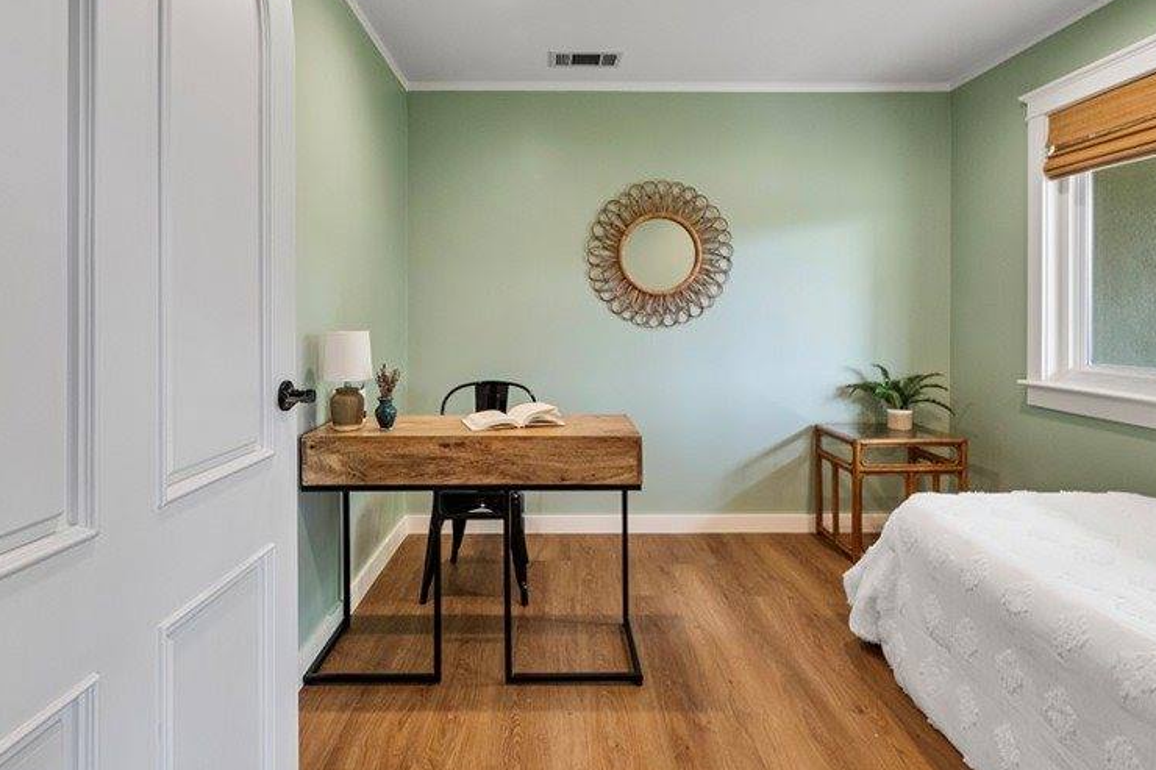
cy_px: 316
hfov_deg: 89.9
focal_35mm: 18
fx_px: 578
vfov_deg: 66.8
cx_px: 547
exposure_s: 1/15
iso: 1000
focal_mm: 13
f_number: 9
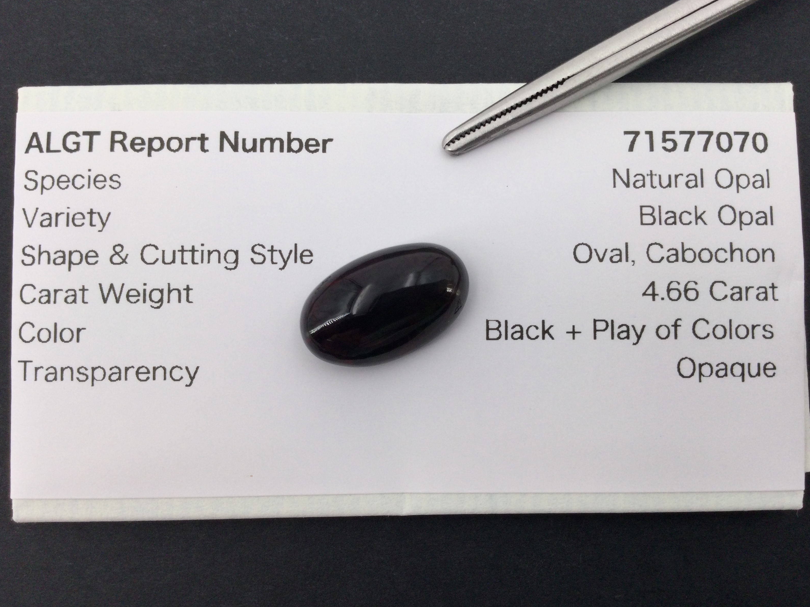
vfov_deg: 44.2
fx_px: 749
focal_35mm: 32
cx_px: 404
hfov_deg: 56.8
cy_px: 296
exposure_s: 1/450
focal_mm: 3.3
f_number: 2.4
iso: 25
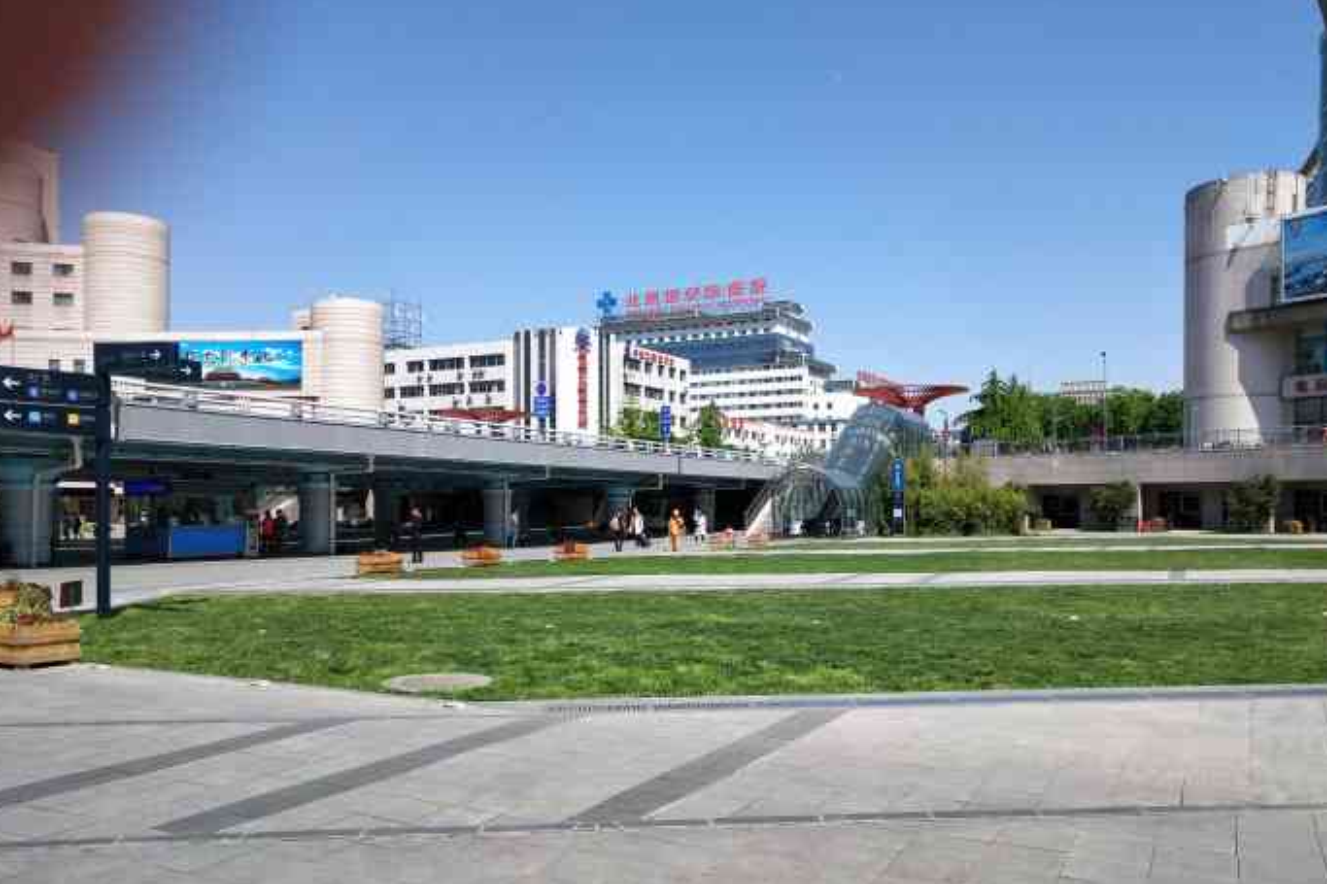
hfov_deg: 58.7
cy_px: 502
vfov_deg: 41.0
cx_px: 666
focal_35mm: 32
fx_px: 1179
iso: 50
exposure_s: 1/2500
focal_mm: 3.95
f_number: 1.8
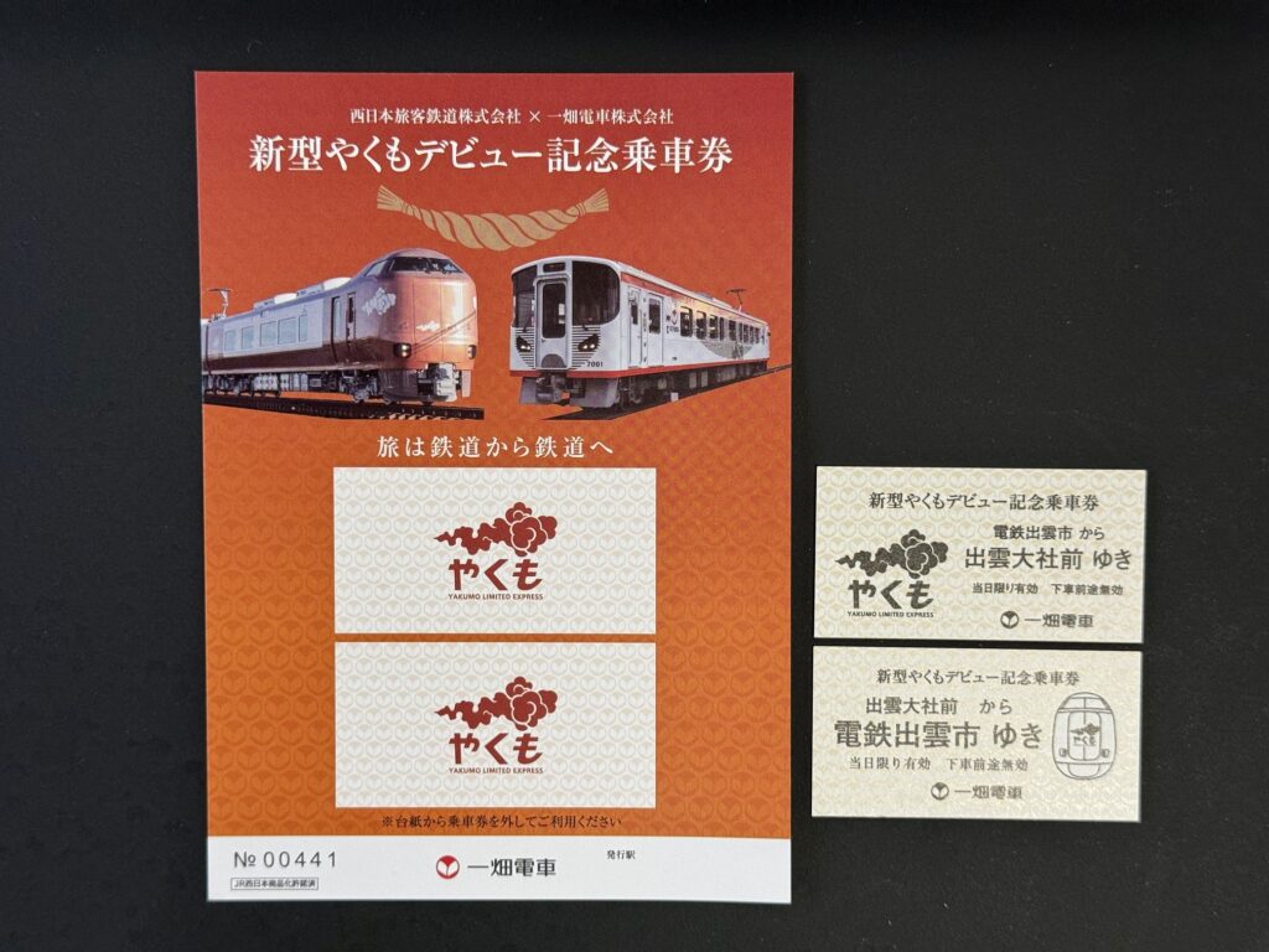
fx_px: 1760
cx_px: 634
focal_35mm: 48
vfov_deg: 30.3
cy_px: 476
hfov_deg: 39.7
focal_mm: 6.76
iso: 200
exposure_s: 1/40
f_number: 1.78
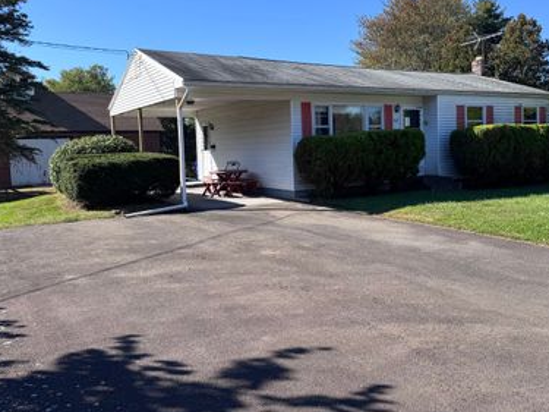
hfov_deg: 56.4
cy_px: 171
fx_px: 507
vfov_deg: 44.0
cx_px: 328
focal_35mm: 32
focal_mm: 6.76
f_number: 1.78
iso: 80
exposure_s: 1/2833
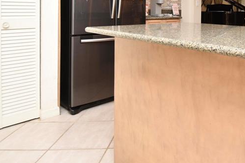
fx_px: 211
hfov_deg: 55.0
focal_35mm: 31
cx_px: 204
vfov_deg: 38.6
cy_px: 9
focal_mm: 10
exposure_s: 1/60
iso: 400
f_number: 5.6
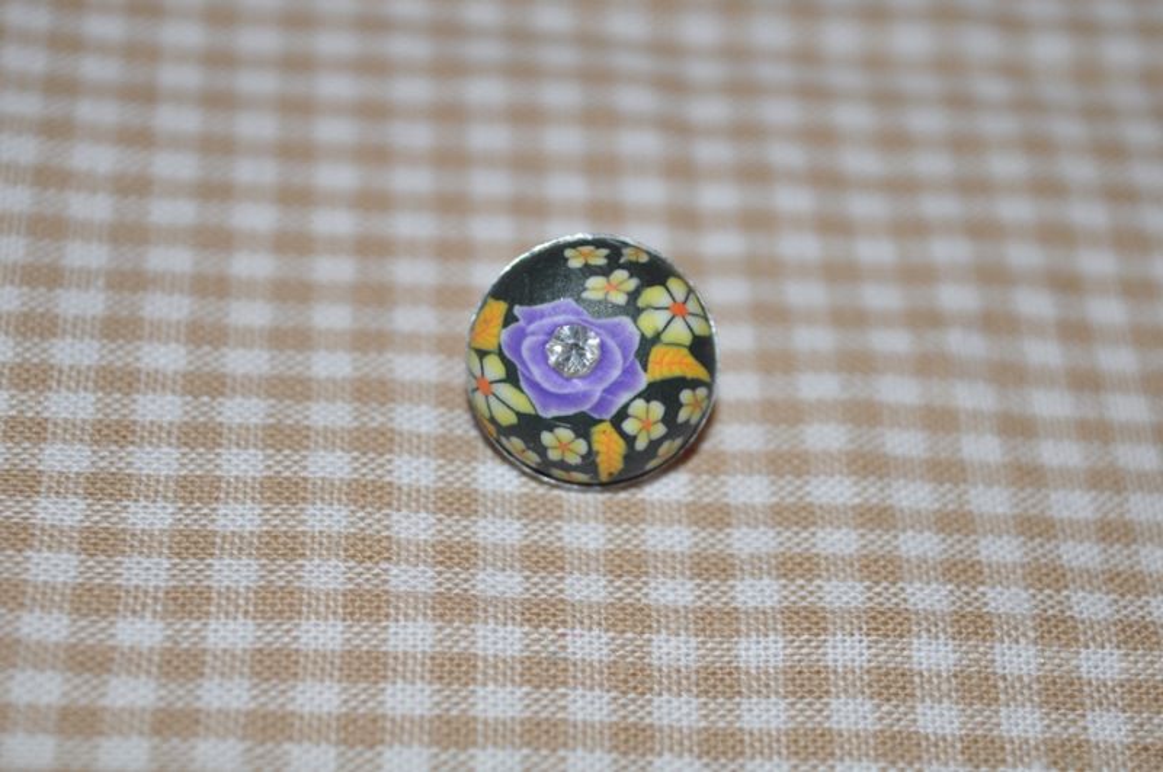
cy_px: 386
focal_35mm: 82
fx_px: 2661
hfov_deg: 24.7
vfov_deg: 16.5
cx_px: 582
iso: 200
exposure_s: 1/60
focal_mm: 55
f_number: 5.6
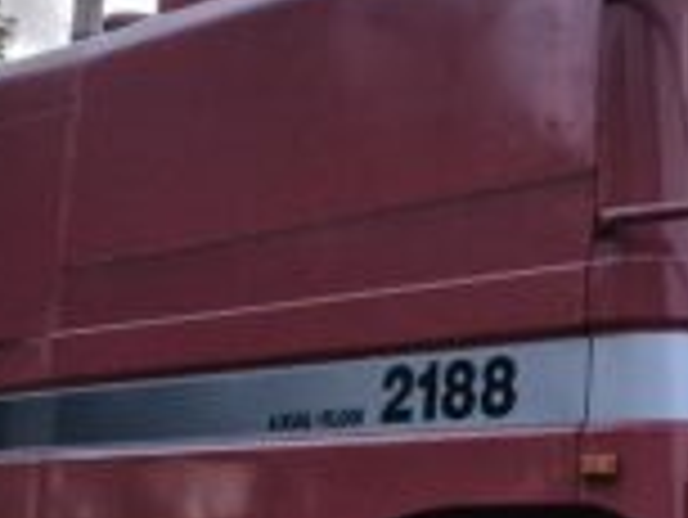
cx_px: 616
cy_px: 518
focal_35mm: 96
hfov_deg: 20.0
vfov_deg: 15.2
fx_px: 1910
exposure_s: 1/17
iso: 2000
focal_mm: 5.4
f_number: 1.8
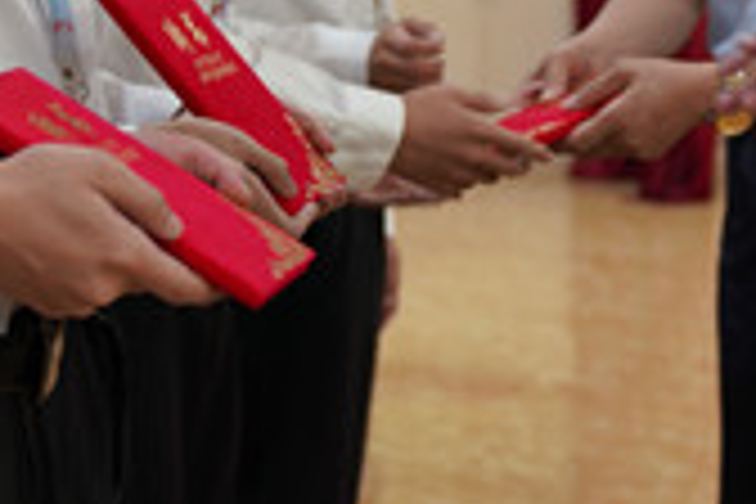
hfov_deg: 16.3
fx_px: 2625
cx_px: 598
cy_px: -83
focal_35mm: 125
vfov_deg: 10.8
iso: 800
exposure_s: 1/50
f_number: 2.8
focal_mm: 42
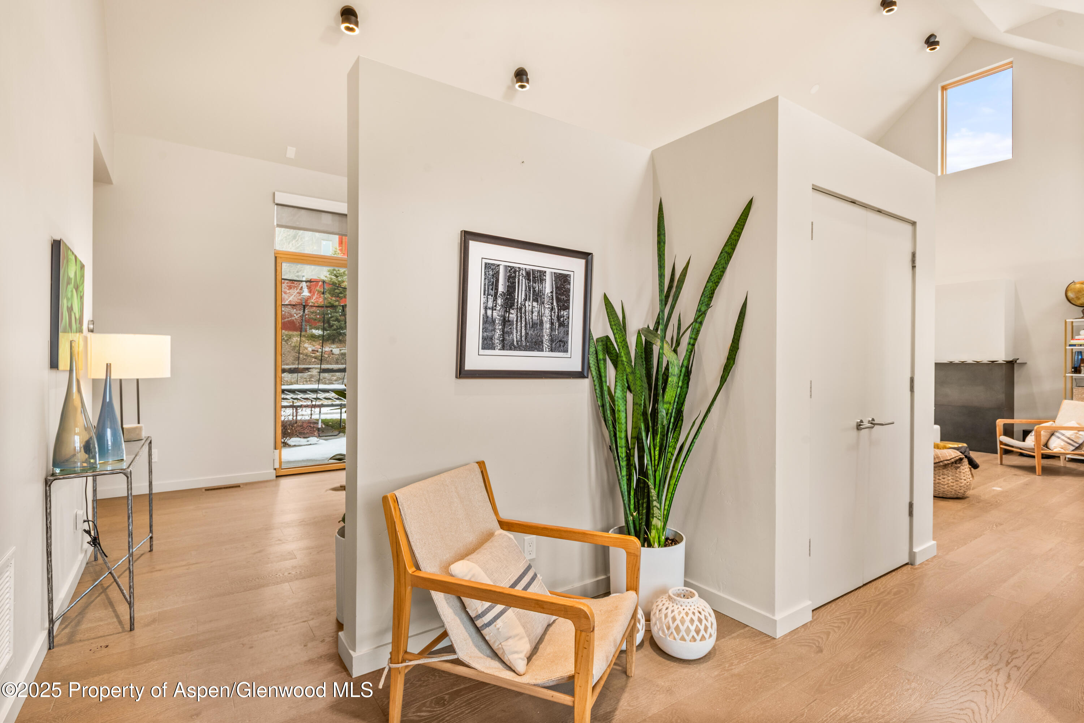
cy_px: 362
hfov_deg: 86.9
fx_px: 572
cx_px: 542
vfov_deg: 64.6
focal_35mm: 19
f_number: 9
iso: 400
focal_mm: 19
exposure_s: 1/3
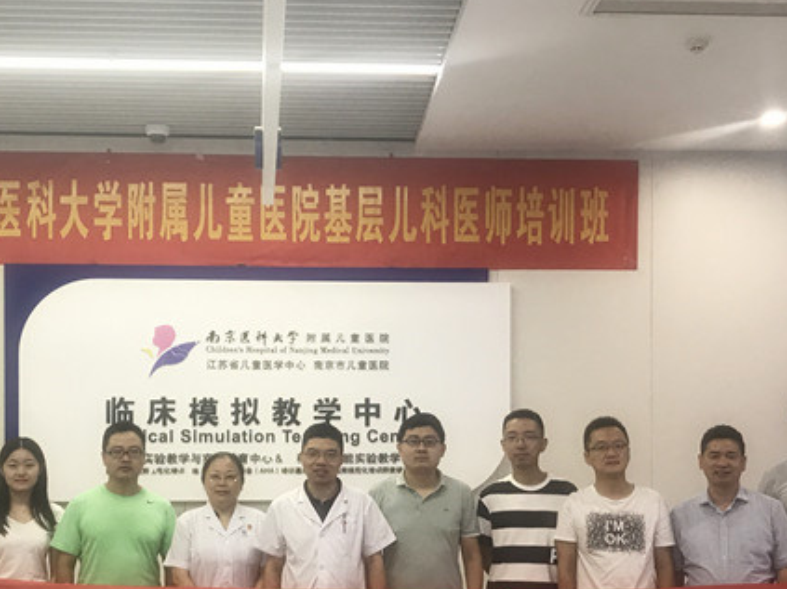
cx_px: 378
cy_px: 459
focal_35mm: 53
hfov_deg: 36.2
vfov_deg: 27.1
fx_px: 1205
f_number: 1.8
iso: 50
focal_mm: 3.99
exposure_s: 1/17
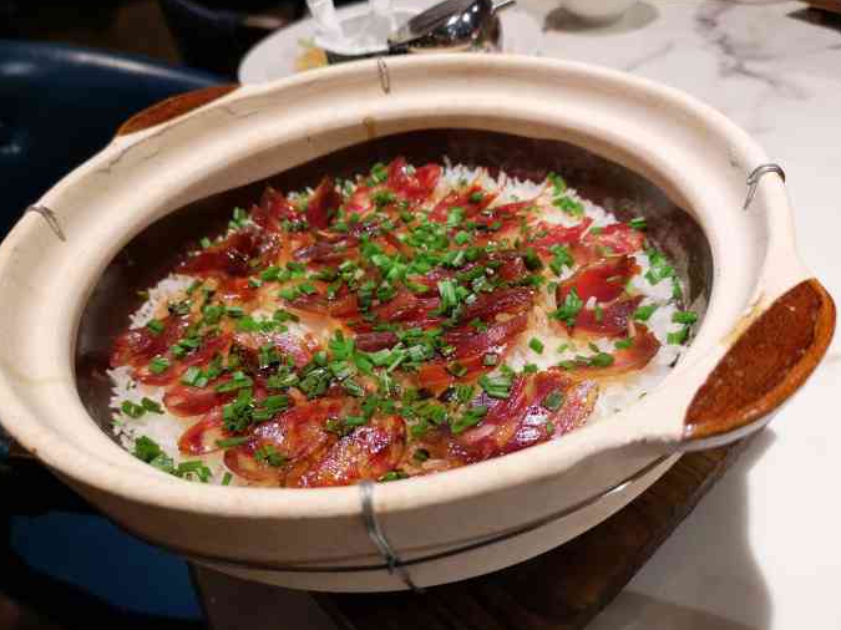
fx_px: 680
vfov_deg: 49.7
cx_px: 425
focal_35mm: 28
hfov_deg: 63.5
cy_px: 314
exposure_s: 1/100
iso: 250
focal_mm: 3.95
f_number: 1.8
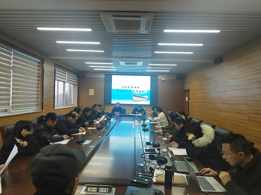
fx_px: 181
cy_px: 98
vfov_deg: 56.8
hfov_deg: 71.6
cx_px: 130
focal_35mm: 24
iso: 200
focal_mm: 3.94
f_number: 1.9
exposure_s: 1/100
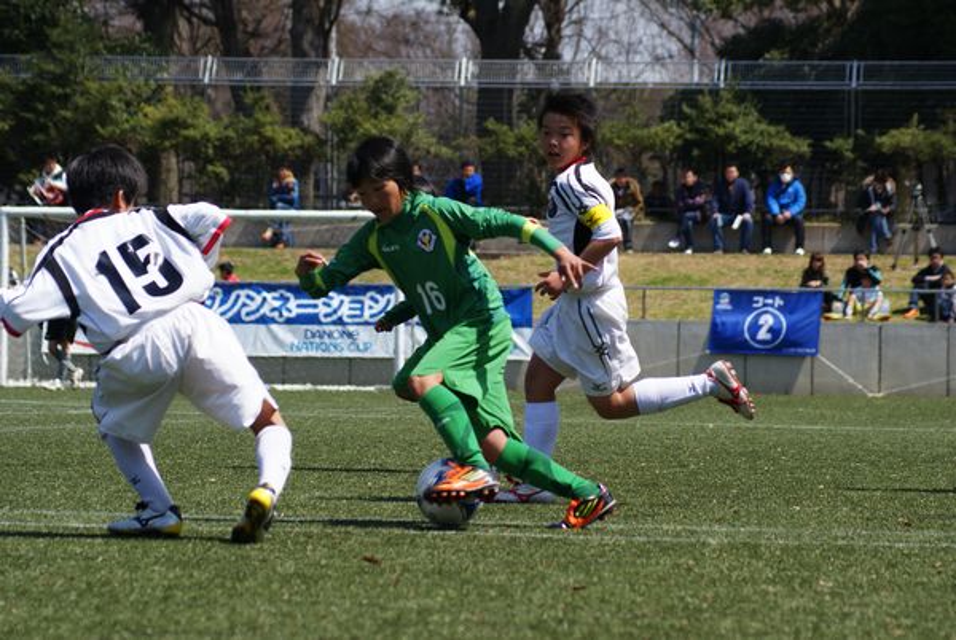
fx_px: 5585
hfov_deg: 9.8
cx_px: 478
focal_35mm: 210
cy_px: 320
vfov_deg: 6.6
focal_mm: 140
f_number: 5.6
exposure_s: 1/1000
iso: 250
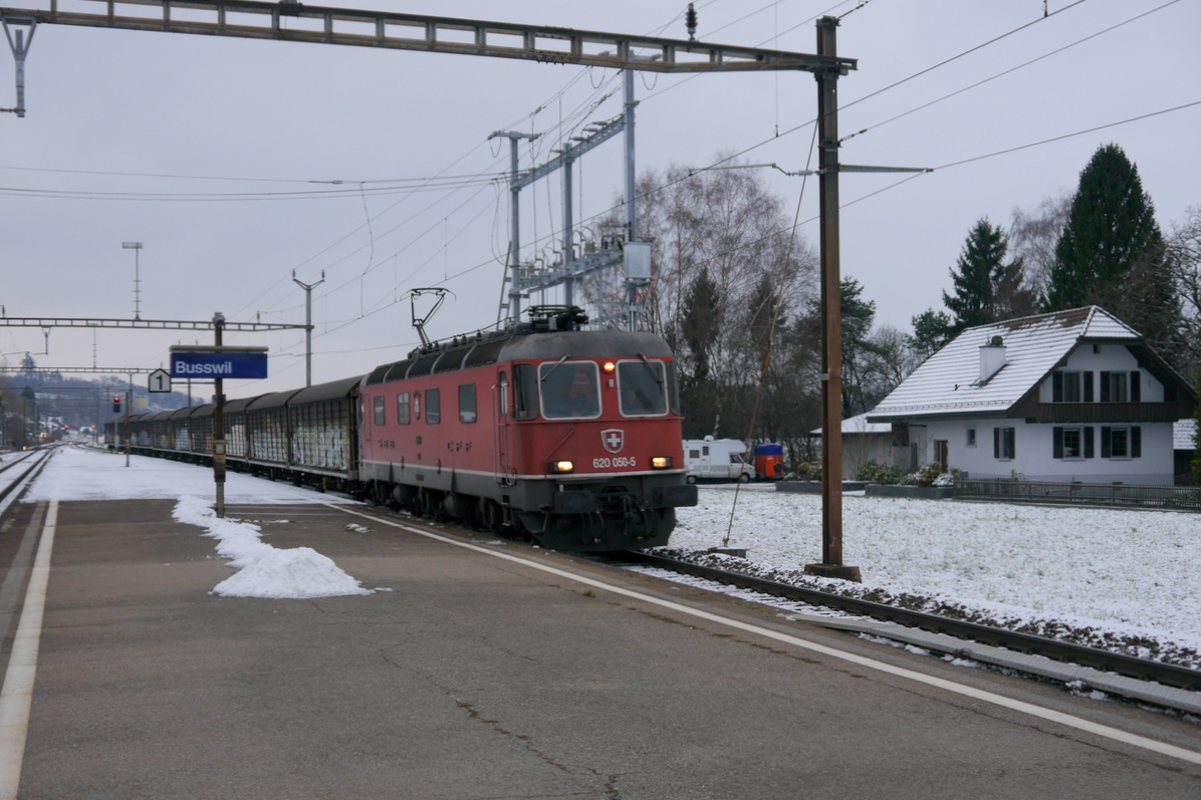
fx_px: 1601
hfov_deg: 41.1
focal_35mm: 48
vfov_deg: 28.1
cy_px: 438
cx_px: 599
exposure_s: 1/80
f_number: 4.5
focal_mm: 23
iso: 160
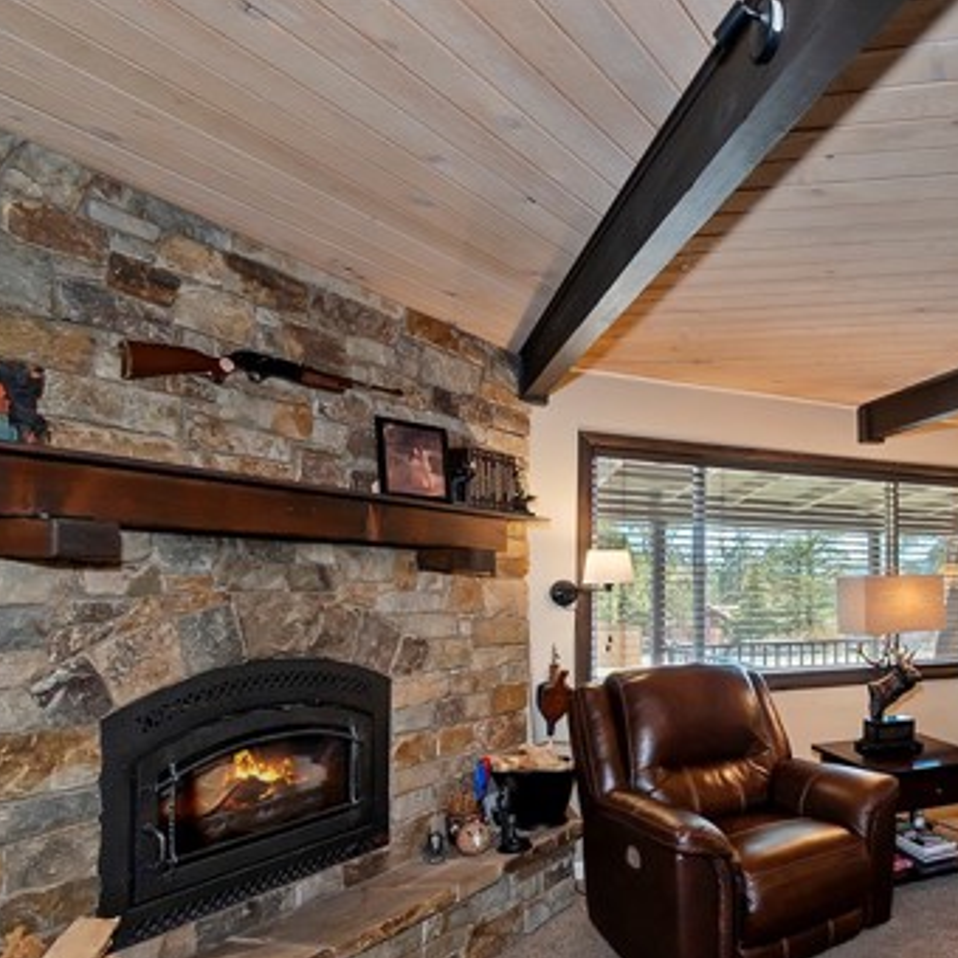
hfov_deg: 56.4
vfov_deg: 64.2
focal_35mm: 24
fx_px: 751
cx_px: 857
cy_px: 590
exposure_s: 1/30
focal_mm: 10
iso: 400
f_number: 8
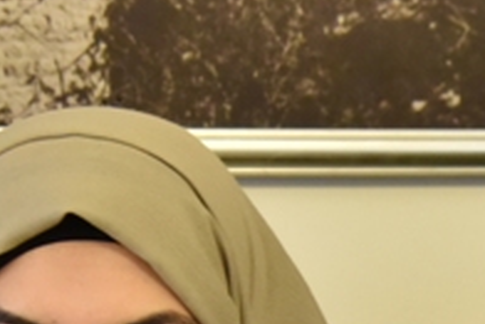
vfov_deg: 5.1
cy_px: 731
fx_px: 3519
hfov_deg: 7.7
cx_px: 859
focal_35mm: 261
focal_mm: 50
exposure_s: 1/160
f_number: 5
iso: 2500
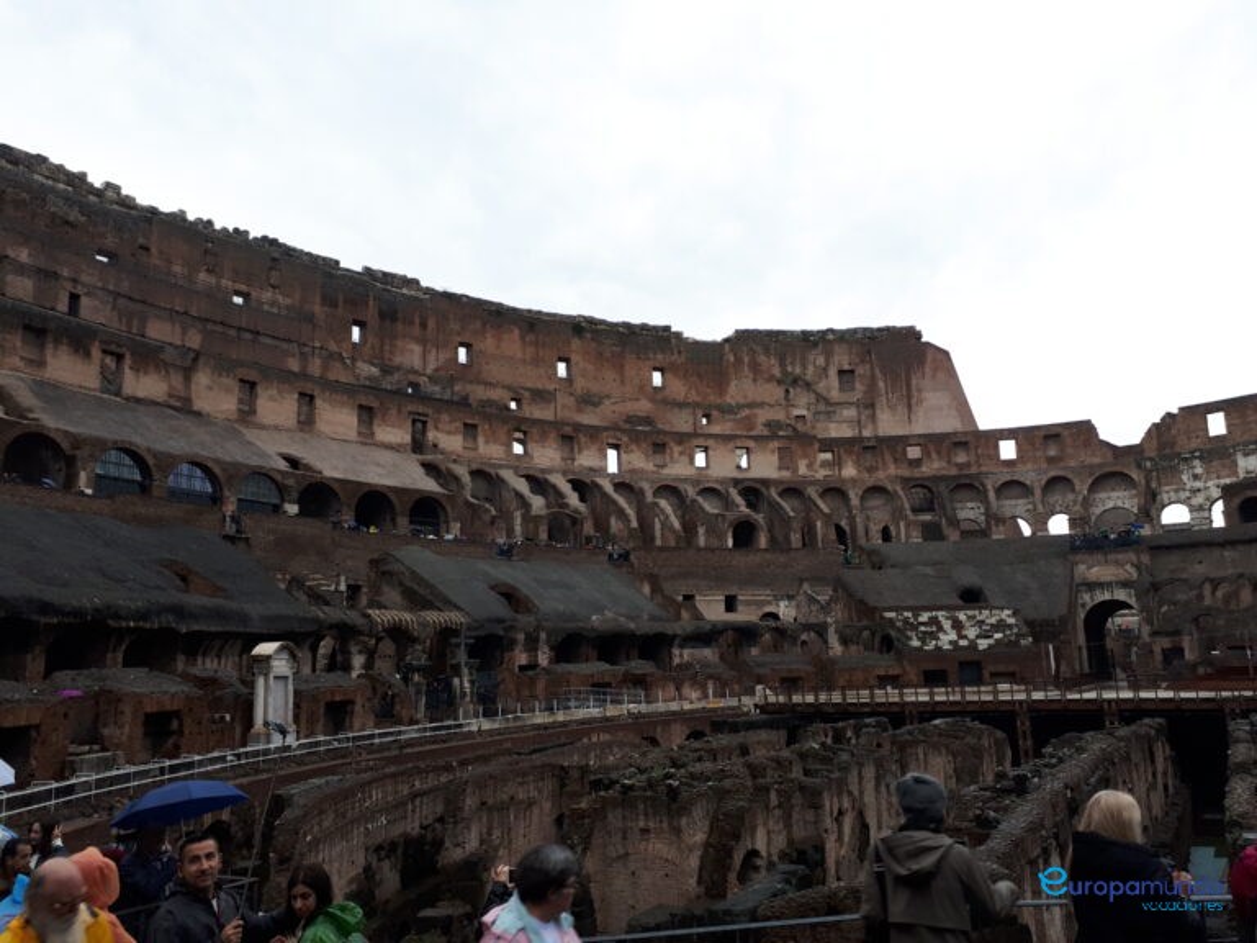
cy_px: 472
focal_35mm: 27
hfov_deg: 65.3
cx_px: 628
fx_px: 980
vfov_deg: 51.4
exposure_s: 1/60
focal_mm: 3.6
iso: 40
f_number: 1.9
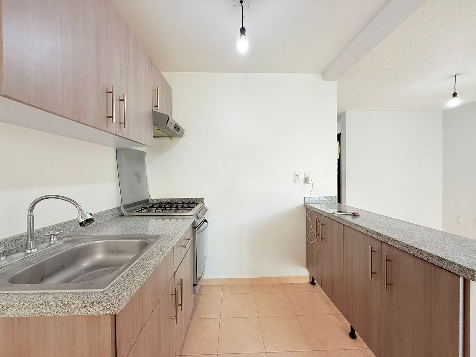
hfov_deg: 102.1
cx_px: 238
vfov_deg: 85.7
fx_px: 193
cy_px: 178
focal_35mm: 14
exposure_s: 1/99
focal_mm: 2.22
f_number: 2.2
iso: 125
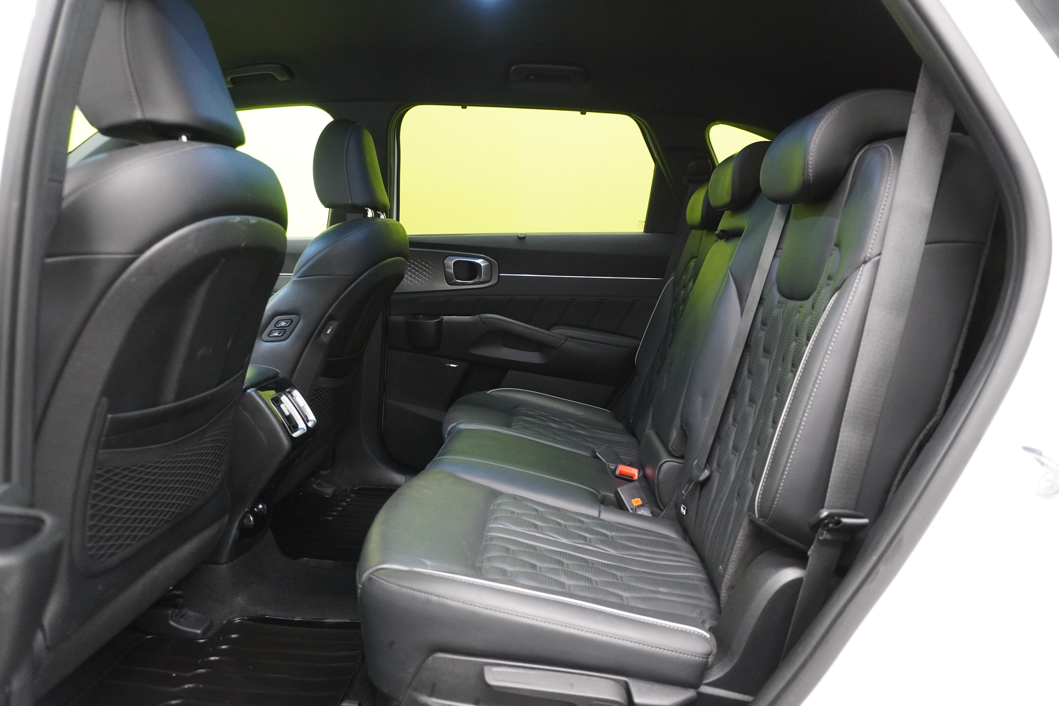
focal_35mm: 24
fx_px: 706
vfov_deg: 53.1
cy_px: 353
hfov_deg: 73.7
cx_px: 530
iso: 2000
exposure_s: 1/30
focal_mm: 16
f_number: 3.5
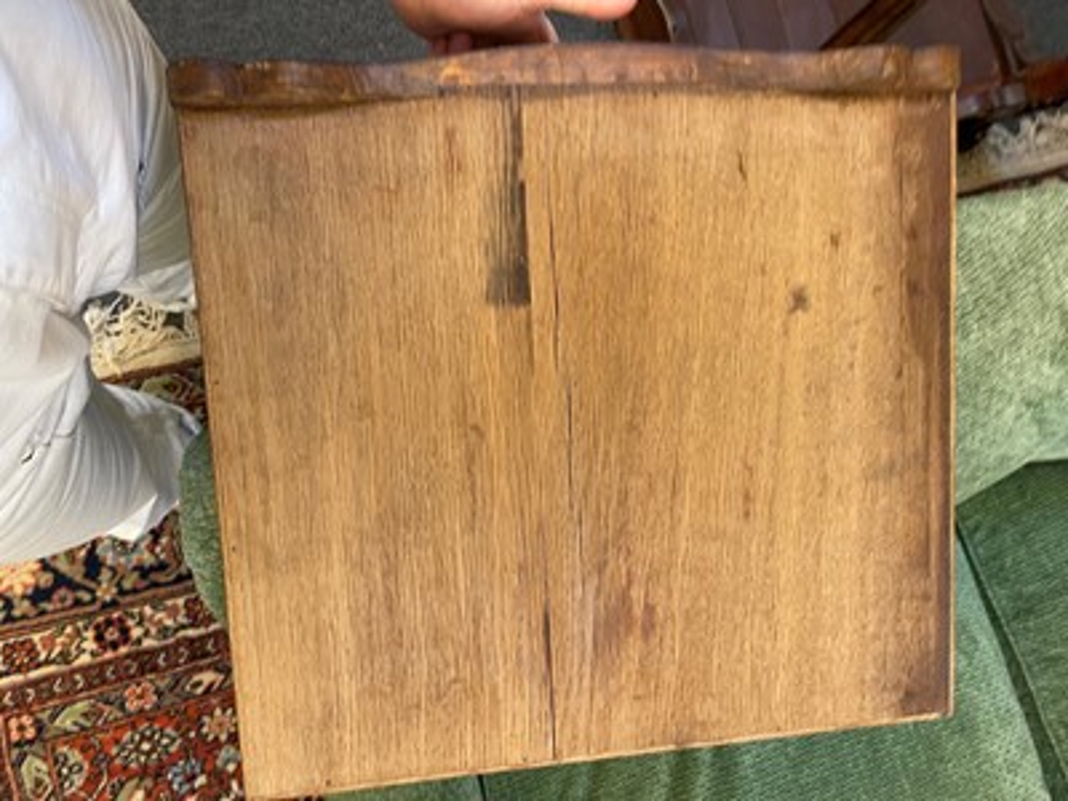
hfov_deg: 69.4
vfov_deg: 54.9
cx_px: 534
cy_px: 400
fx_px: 771
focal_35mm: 25
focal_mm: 5.1
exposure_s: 1/50
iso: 160
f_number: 1.6
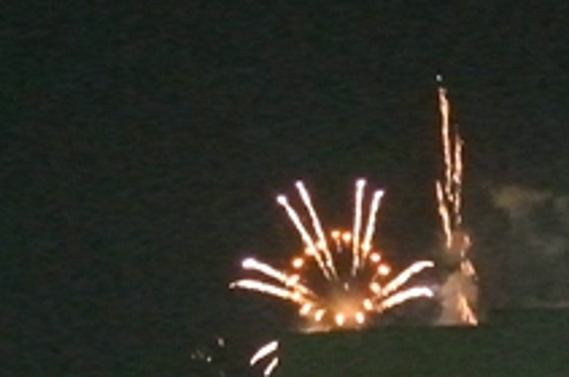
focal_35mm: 478
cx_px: 369
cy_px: 210
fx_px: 7543
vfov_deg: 2.9
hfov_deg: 4.3
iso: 3200
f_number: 5.3
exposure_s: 1/5
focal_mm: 93.5
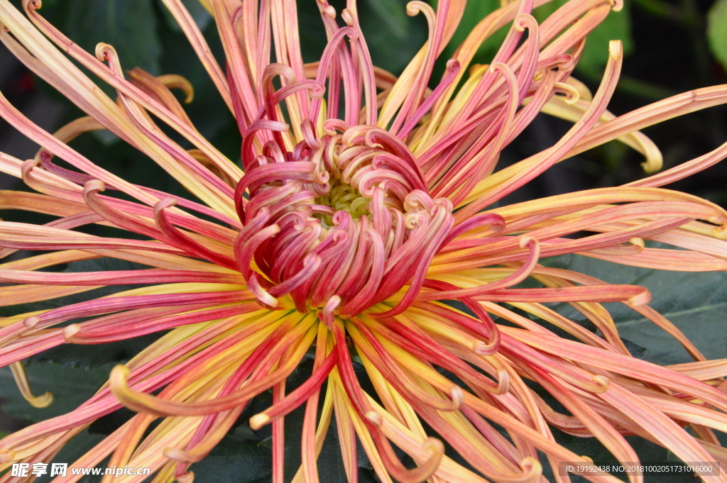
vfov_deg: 9.1
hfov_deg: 13.7
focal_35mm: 150
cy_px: 242
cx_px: 364
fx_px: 3027
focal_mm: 100
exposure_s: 1/250
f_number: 16
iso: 2500
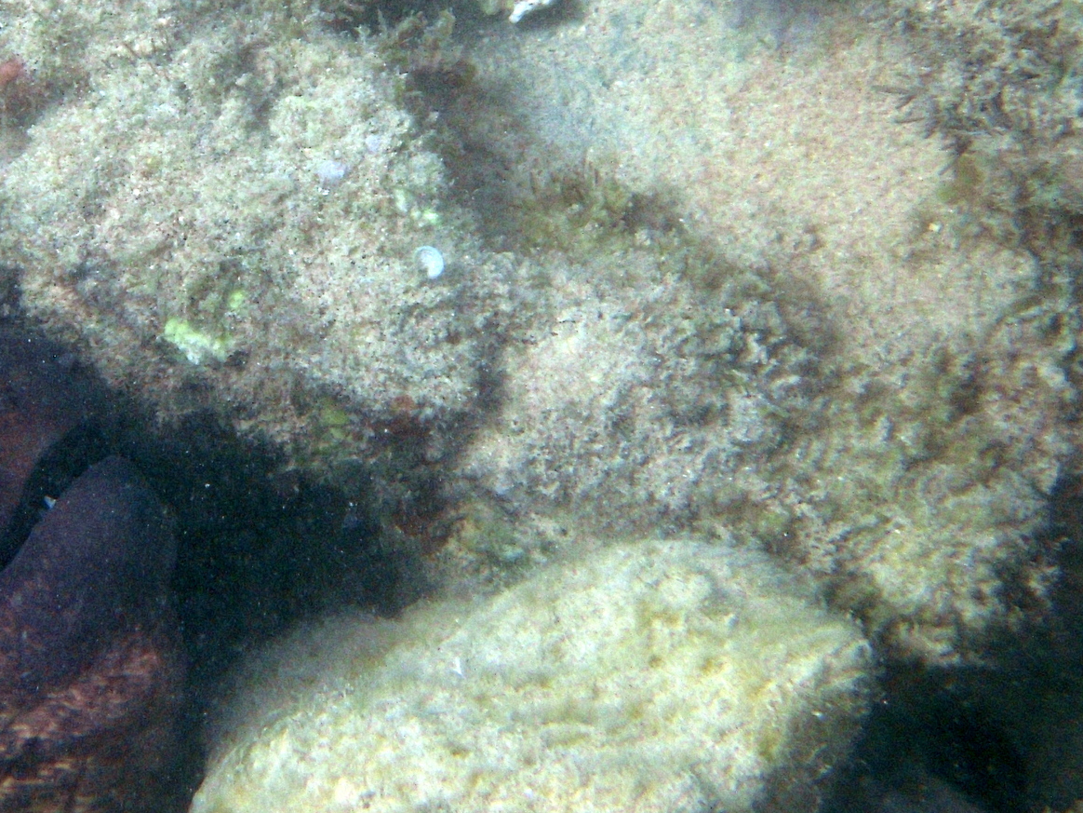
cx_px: 204
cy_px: 163
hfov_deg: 11.3
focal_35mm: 174
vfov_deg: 8.5
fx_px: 5444
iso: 100
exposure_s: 1/250
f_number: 4.7
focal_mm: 14.5
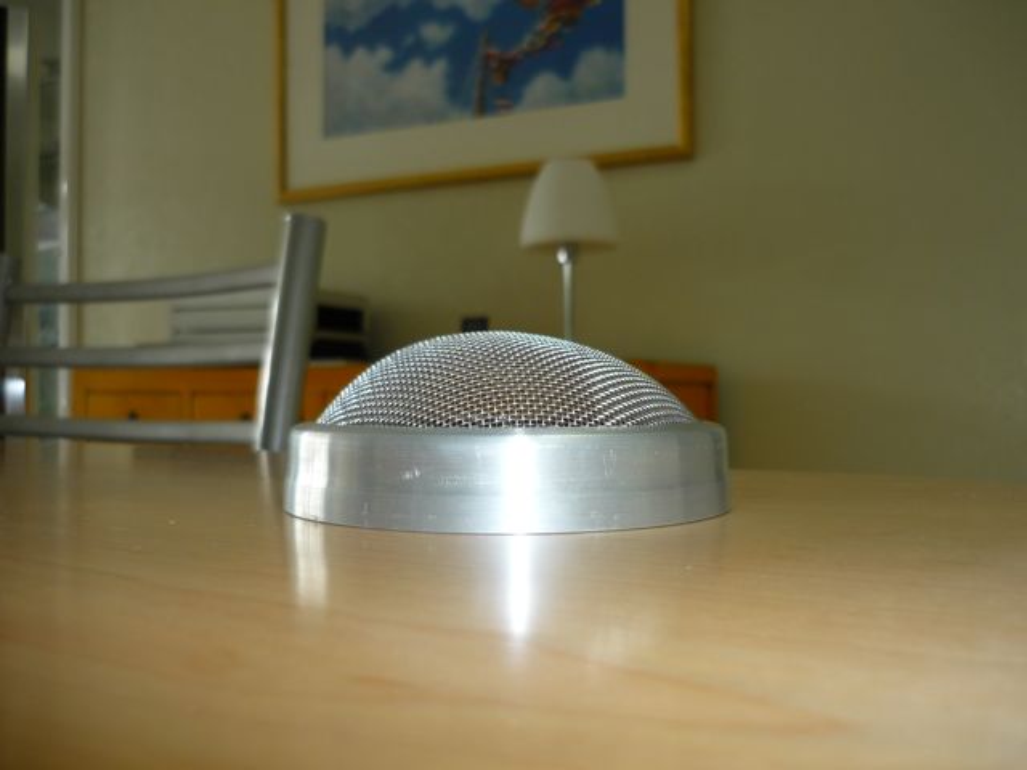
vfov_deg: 42.9
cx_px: 514
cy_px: 385
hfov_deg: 55.4
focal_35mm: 33
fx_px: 979
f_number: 2.8
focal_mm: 5.5
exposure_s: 1/30
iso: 100
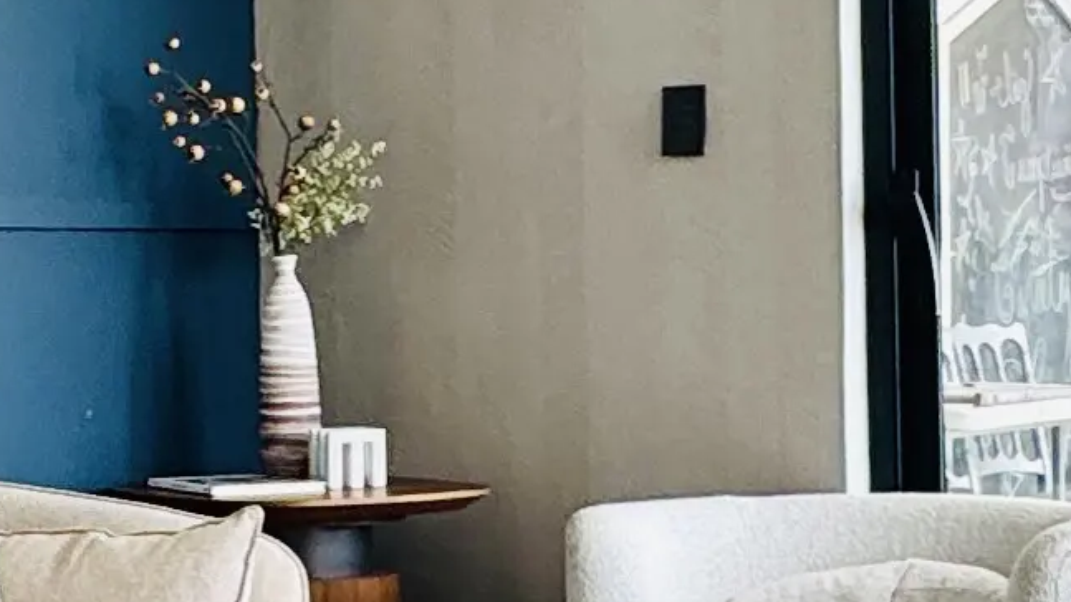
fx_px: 2698
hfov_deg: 21.1
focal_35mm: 95
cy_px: 362
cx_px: -182
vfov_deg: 12.7
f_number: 2.2
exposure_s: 1/141
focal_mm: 2.22
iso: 40
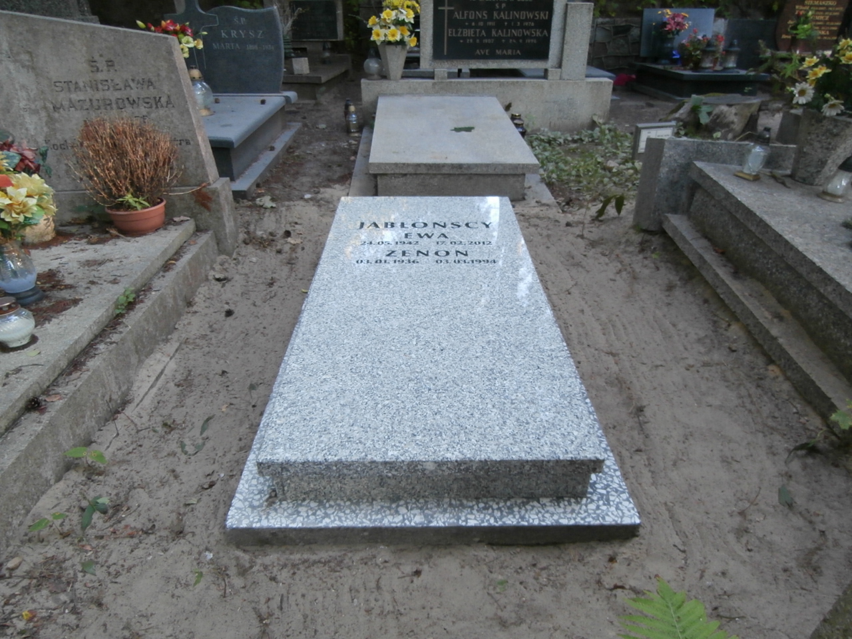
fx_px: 591
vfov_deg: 56.8
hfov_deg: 71.6
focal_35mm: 24
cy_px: 320
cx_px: 426
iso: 200
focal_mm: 4.2
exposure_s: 1/25
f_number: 3
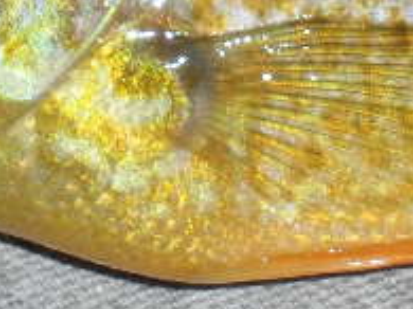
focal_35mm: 426
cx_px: 294
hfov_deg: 4.7
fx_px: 5079
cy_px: -205
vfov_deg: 3.5
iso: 64
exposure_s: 1/125
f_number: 4.8
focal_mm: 14.2
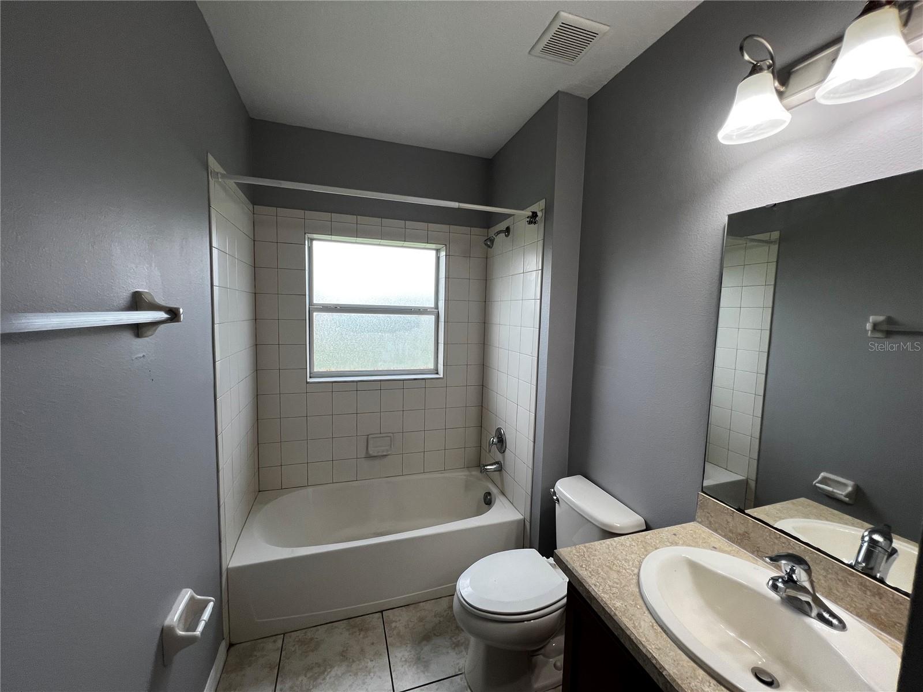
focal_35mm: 13
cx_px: 462
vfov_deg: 89.9
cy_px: 346
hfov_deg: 106.2
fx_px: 347
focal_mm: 1.57
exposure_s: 1/120
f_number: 1.8
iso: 64
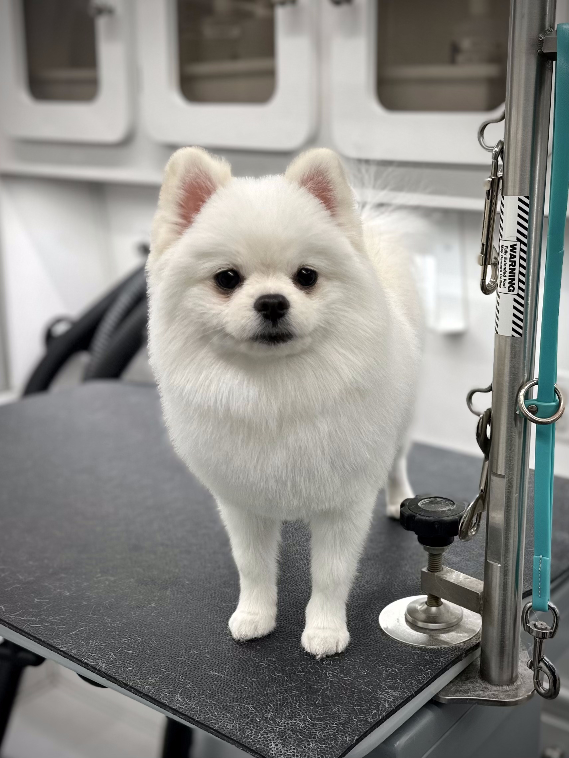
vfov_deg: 71.6
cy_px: 379
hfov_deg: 56.8
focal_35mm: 24
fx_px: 526
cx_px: 284
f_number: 1.78
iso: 64
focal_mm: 6.86
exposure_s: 1/127
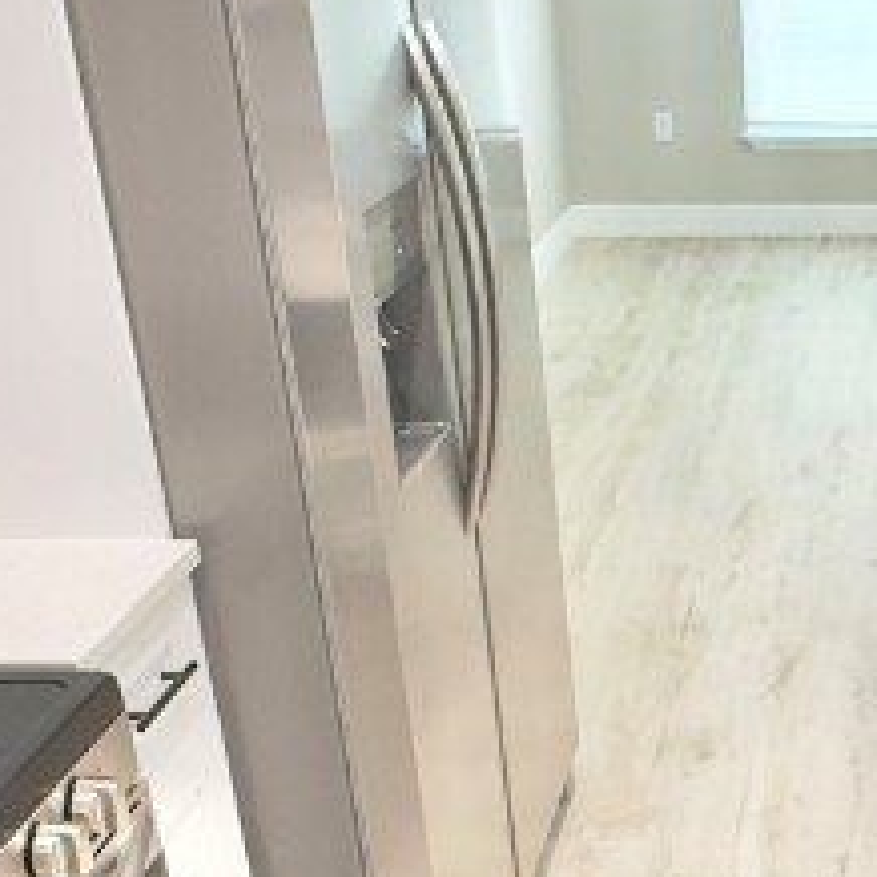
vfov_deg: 29.4
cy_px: 543
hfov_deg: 27.3
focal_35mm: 58
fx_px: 1662
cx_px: 941
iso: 250
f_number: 2.2
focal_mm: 2.22
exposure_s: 1/120
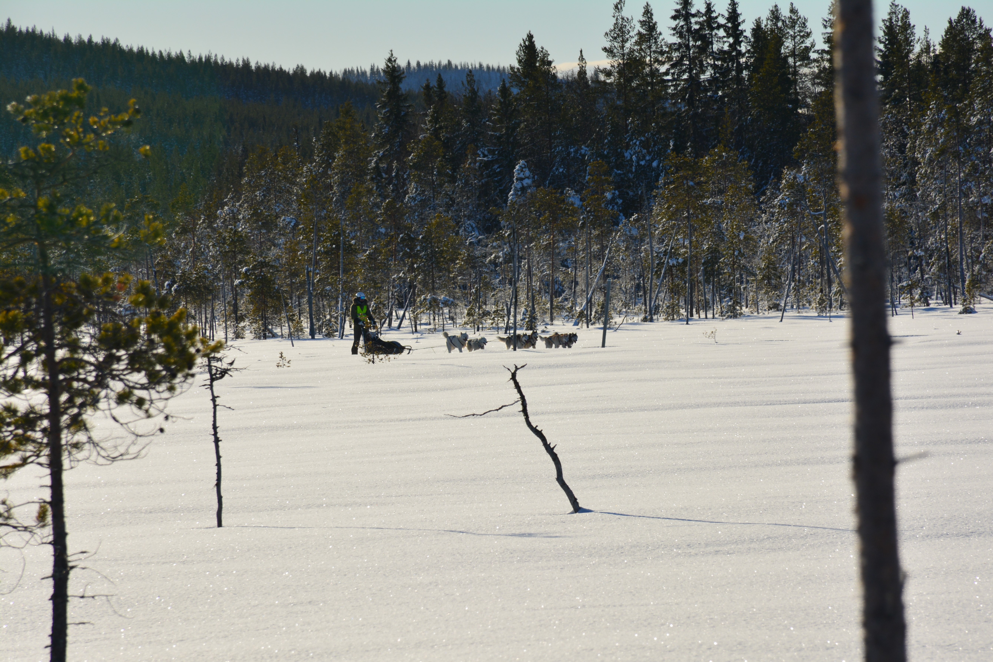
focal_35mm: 210
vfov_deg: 6.5
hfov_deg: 9.8
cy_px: 331
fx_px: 5792
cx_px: 496
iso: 200
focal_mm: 140
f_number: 11
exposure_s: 1/500
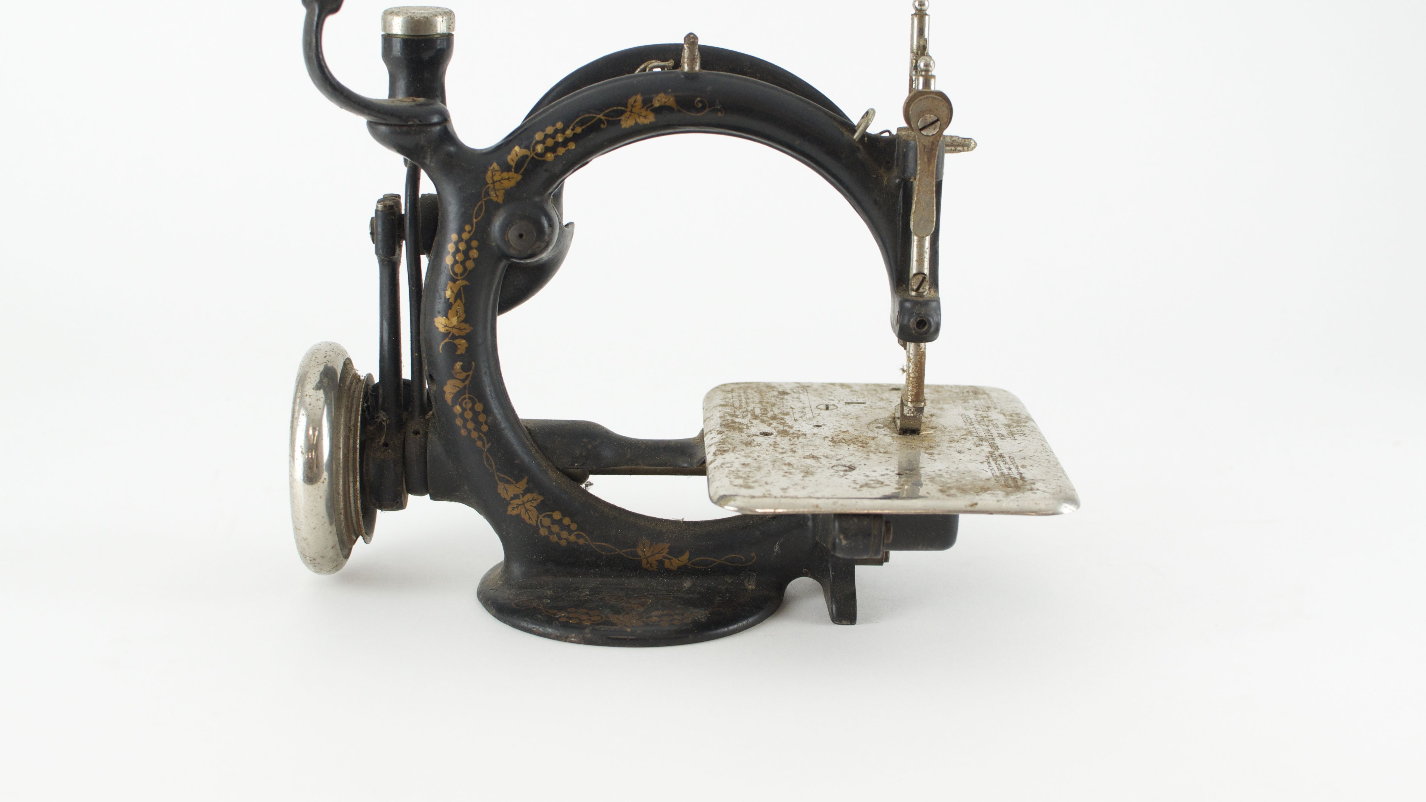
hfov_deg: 36.9
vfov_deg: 21.2
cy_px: 356
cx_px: 696
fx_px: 2138
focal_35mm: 57
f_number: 4
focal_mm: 35
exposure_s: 1/125
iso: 640
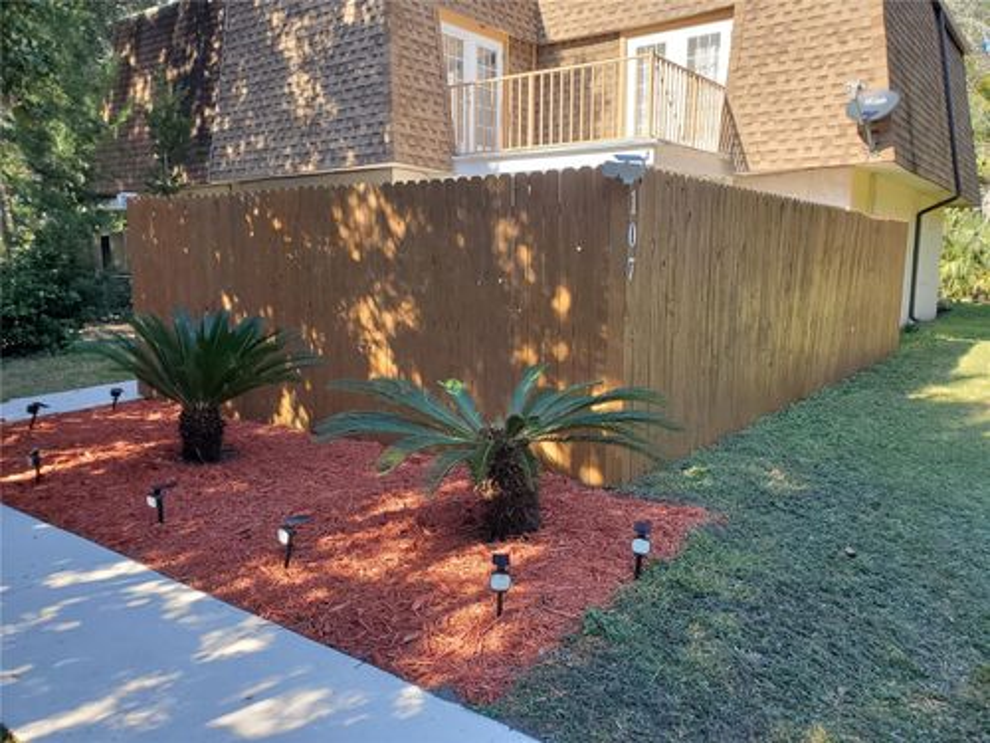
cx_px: 495
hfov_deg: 67.3
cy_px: 372
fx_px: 744
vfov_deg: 53.1
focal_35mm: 26
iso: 50
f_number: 2.4
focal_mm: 4.3
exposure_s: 1/262
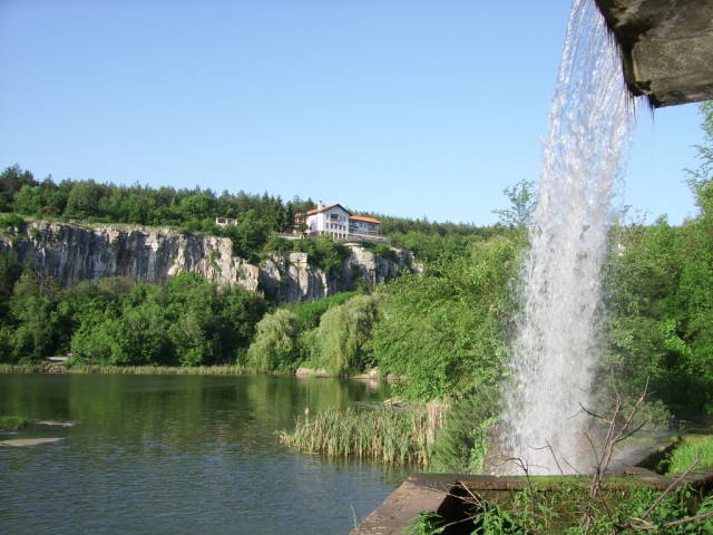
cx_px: 356
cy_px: 268
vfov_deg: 40.7
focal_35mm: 35
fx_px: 721
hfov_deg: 52.6
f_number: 5.8
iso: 50
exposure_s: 1/210
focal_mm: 5.95
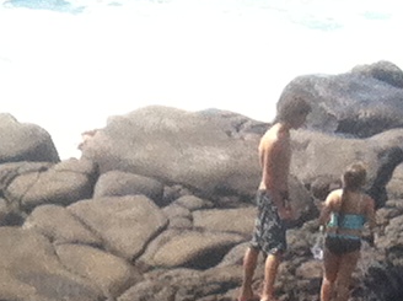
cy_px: 747
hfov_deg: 6.9
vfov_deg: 5.2
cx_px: -383
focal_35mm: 277
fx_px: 3220
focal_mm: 3.85
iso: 80
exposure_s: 1/603
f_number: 2.8
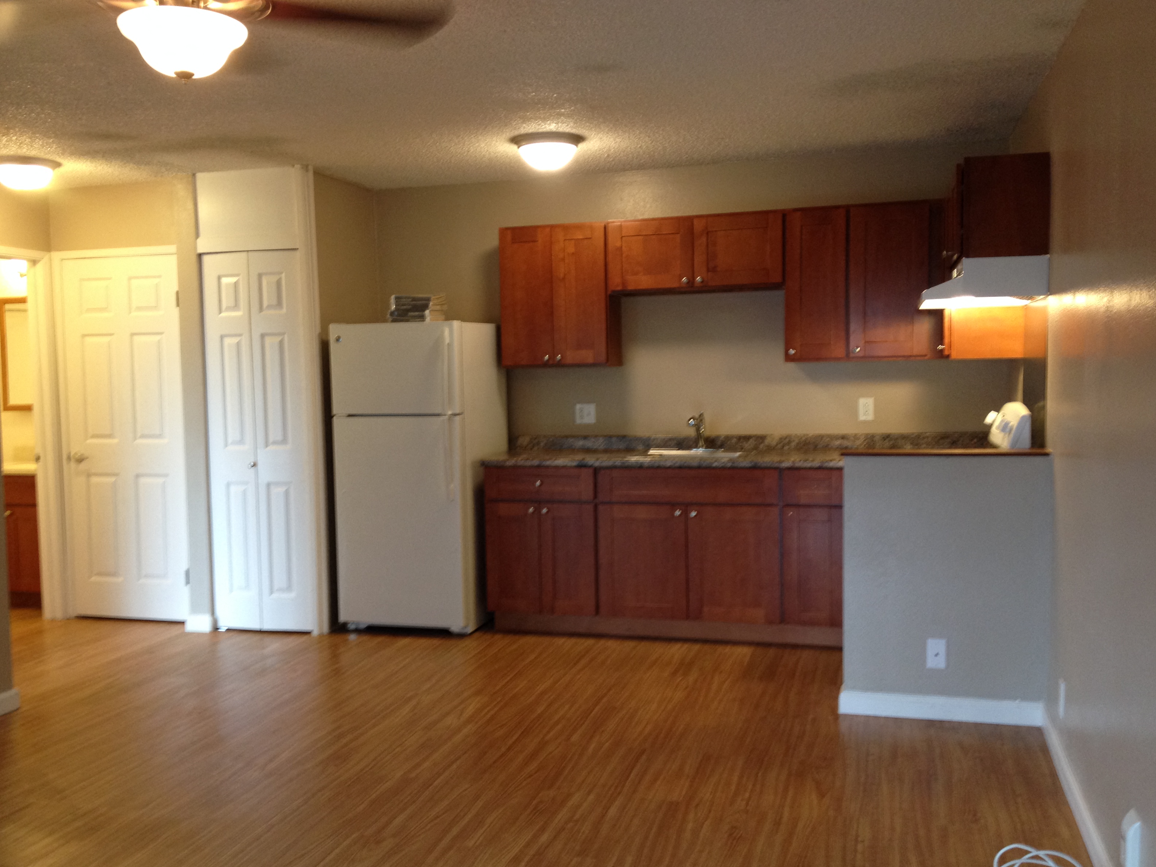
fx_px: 1202
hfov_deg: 51.3
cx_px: 566
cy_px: 444
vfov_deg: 39.7
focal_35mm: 36
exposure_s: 1/20
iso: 100
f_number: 2.4
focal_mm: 4.28
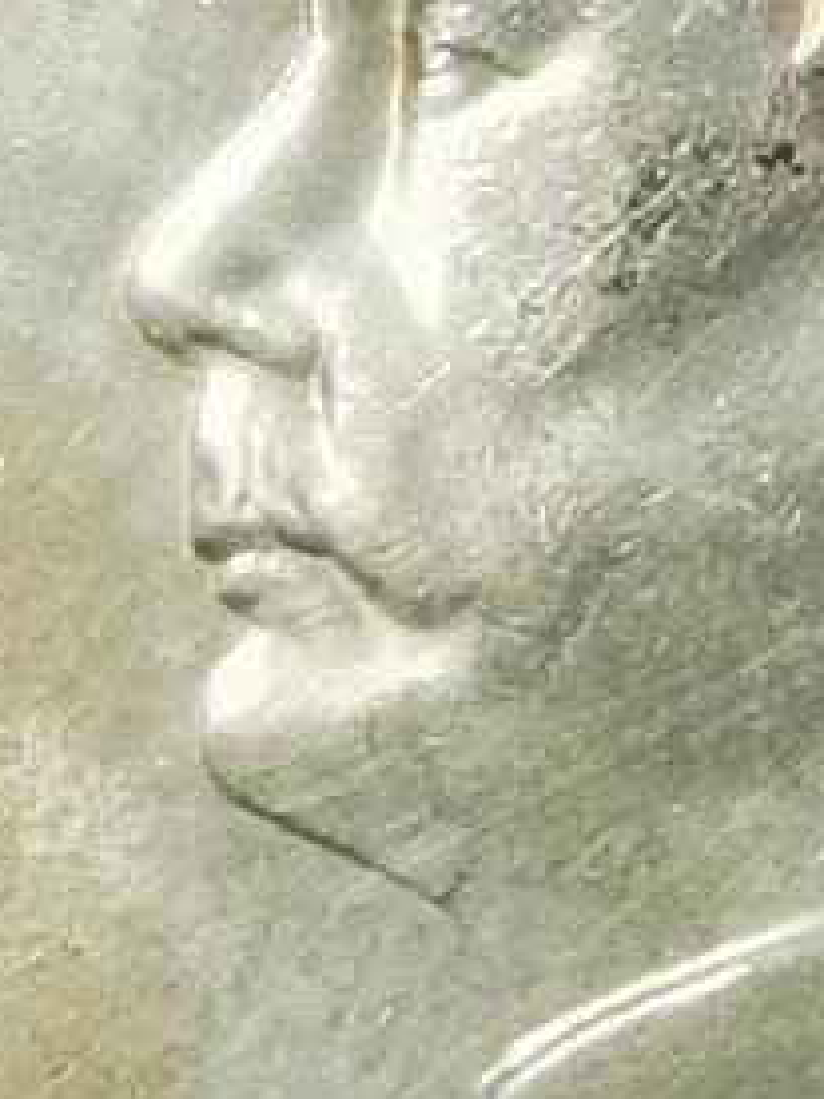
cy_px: -143
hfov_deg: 3.8
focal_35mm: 392
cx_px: 812
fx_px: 12442
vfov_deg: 5.0
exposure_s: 1/100
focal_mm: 6.67
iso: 64
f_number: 1.9
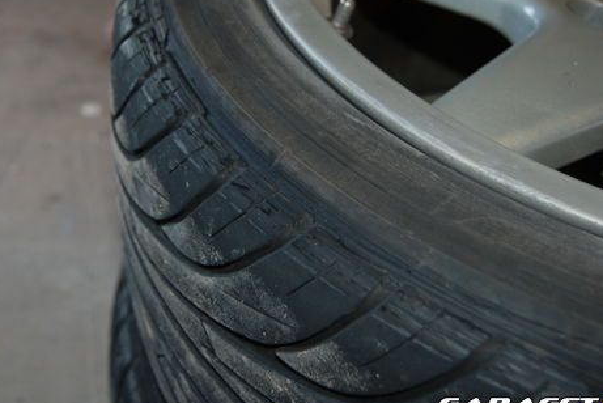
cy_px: 137
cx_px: 243
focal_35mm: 50
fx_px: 838
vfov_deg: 26.9
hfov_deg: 39.4
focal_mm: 24
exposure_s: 1/60
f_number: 4
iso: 200
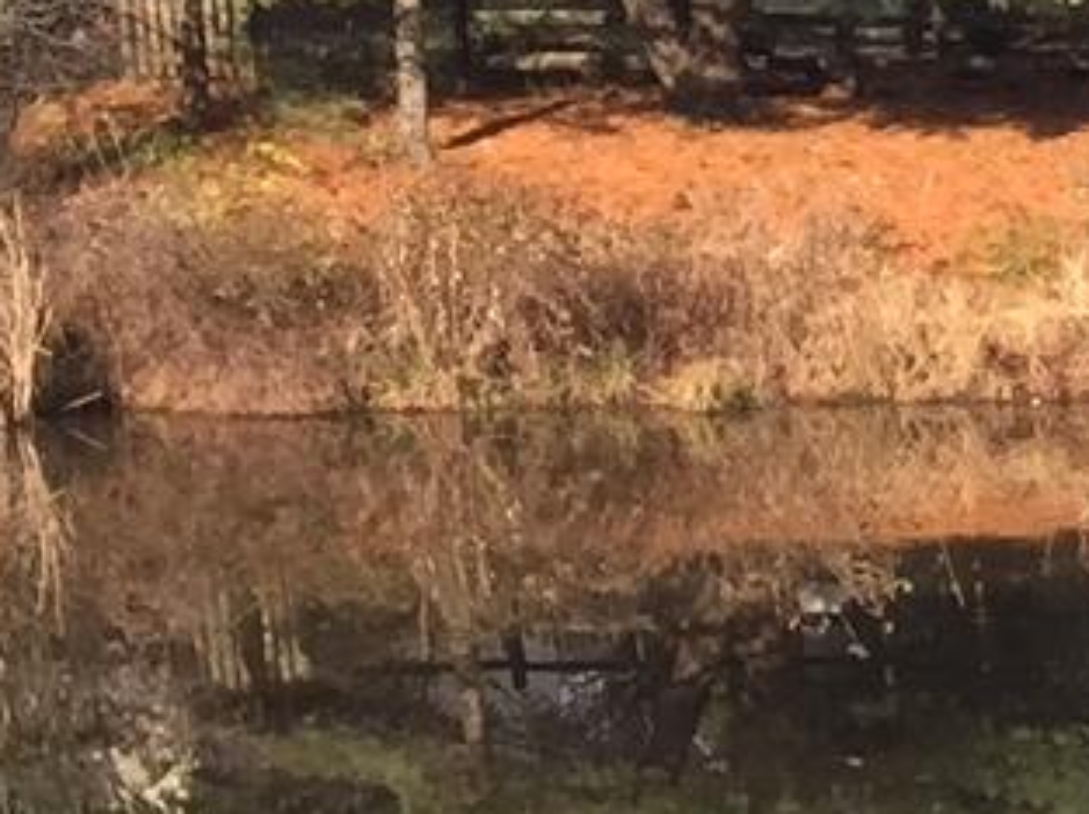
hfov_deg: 8.5
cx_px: 3364
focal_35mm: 190
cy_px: 1357
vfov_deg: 7.6
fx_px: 5970
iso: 32
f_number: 2.2
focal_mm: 4.15
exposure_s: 1/682
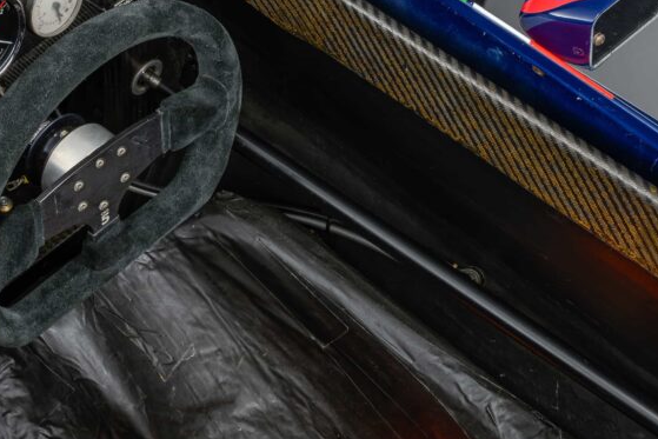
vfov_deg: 17.7
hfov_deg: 25.6
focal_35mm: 77
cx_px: 81
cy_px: 136
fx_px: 1408
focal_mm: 42
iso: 100
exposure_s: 3
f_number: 14
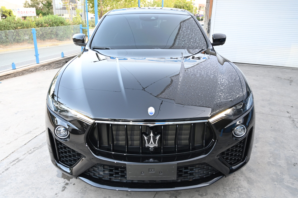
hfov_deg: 61.1
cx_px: 149
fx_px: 252
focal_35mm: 30
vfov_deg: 43.0
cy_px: 99
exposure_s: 1/125
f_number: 4
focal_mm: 30.5
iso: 800
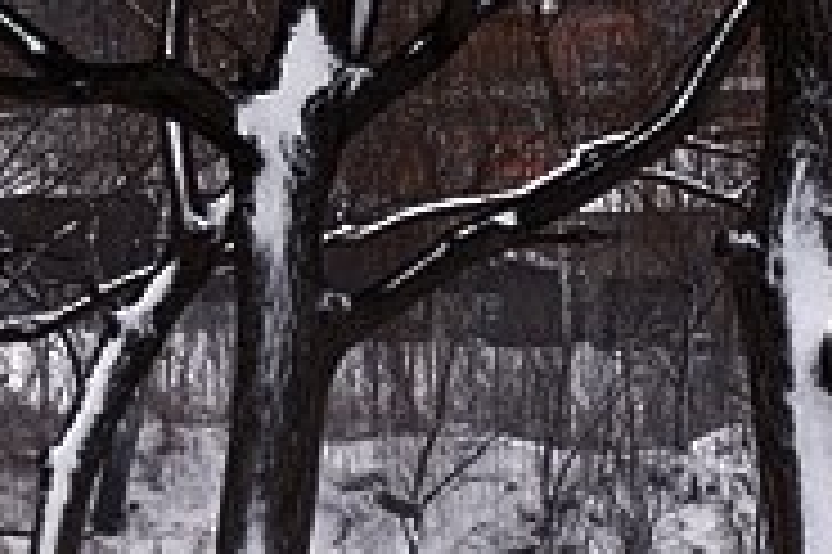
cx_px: 328
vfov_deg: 6.5
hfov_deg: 9.9
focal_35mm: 208
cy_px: 727
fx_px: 4803
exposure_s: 1/30
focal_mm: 32
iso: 250
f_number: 4.2
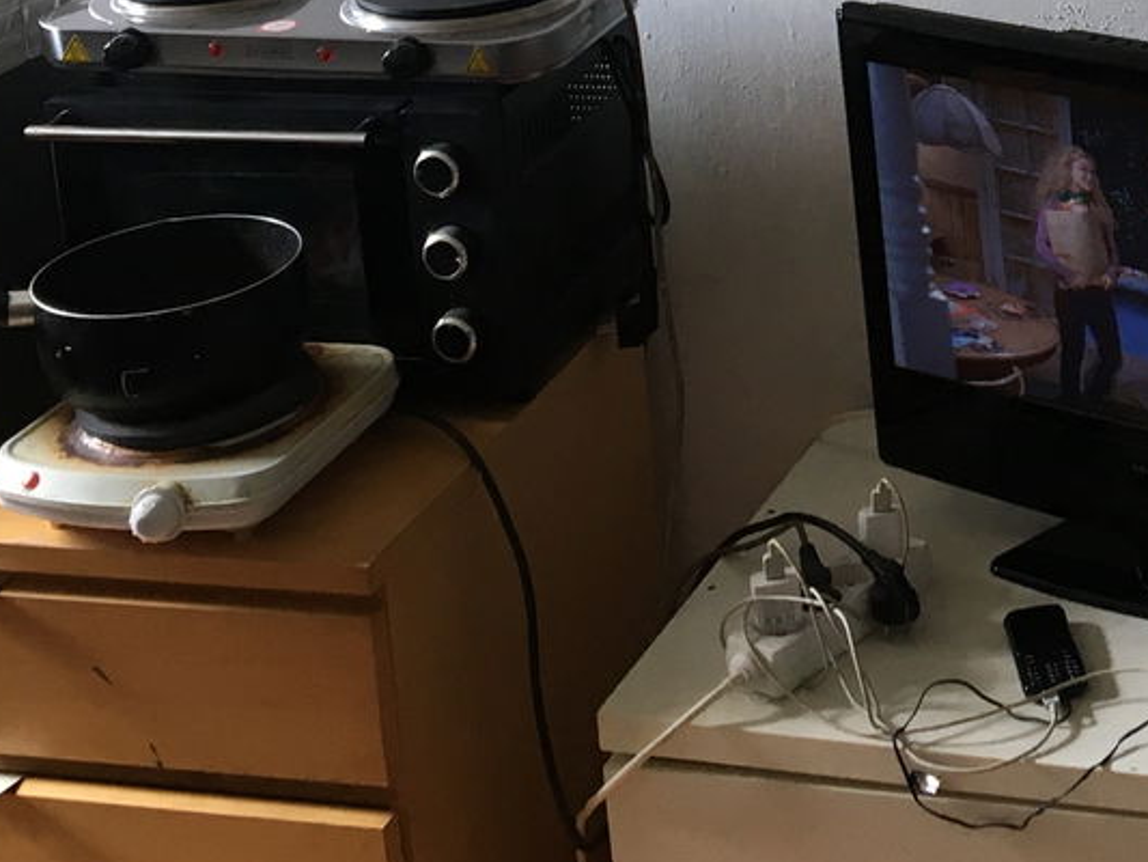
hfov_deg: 22.0
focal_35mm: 87
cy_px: -312
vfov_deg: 16.0
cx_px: 1036
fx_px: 2886
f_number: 2.2
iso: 40
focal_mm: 4.15
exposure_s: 1/33
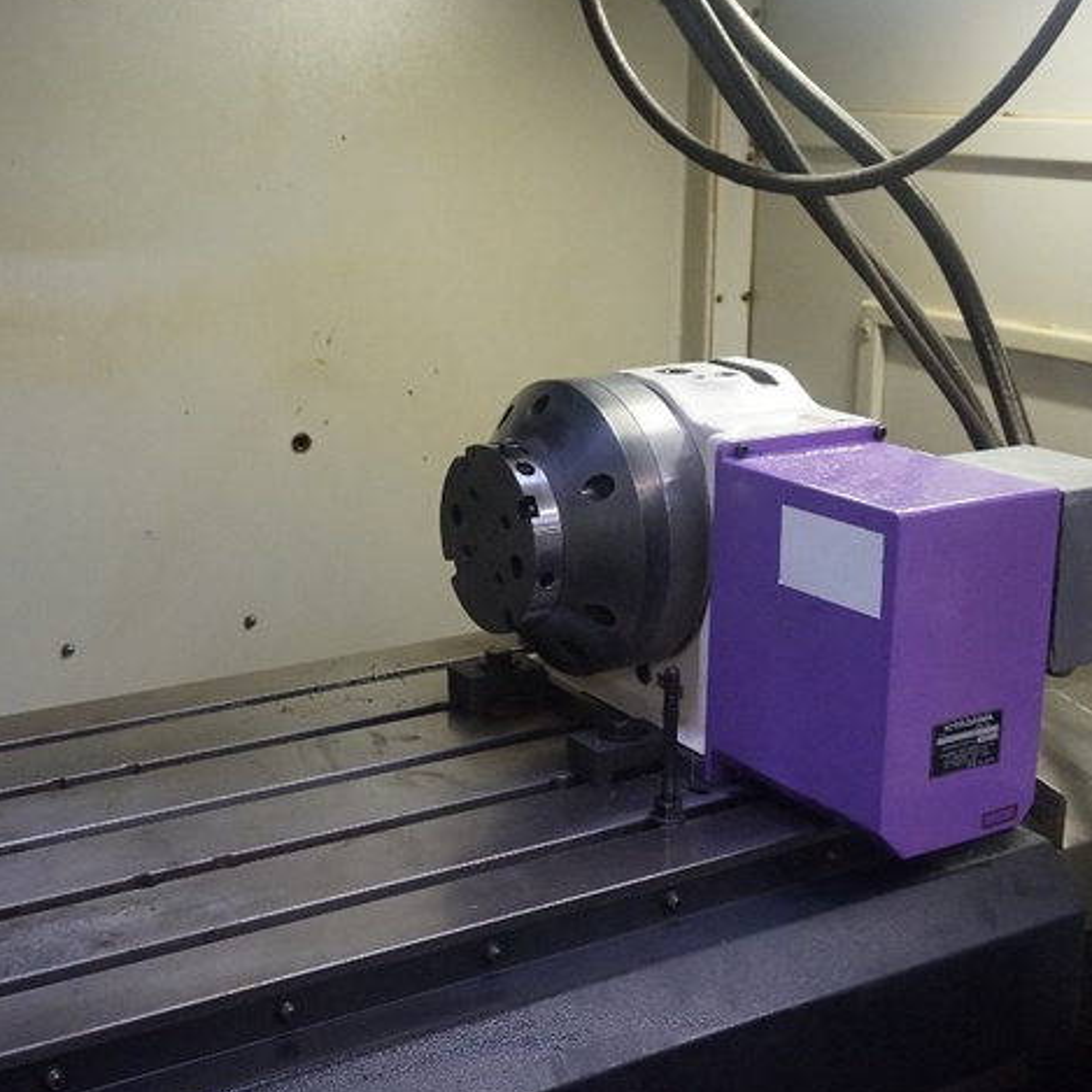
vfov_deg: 36.1
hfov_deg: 36.1
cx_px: 533
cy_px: 545
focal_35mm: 47
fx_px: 1677
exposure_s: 1/125
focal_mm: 24
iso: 3200
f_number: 4.5
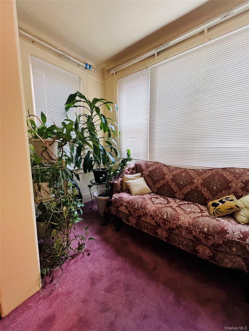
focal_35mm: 13
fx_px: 125
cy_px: 166
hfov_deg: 89.9
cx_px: 124
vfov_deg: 106.2
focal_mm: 1.57
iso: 400
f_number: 1.8
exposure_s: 1/60
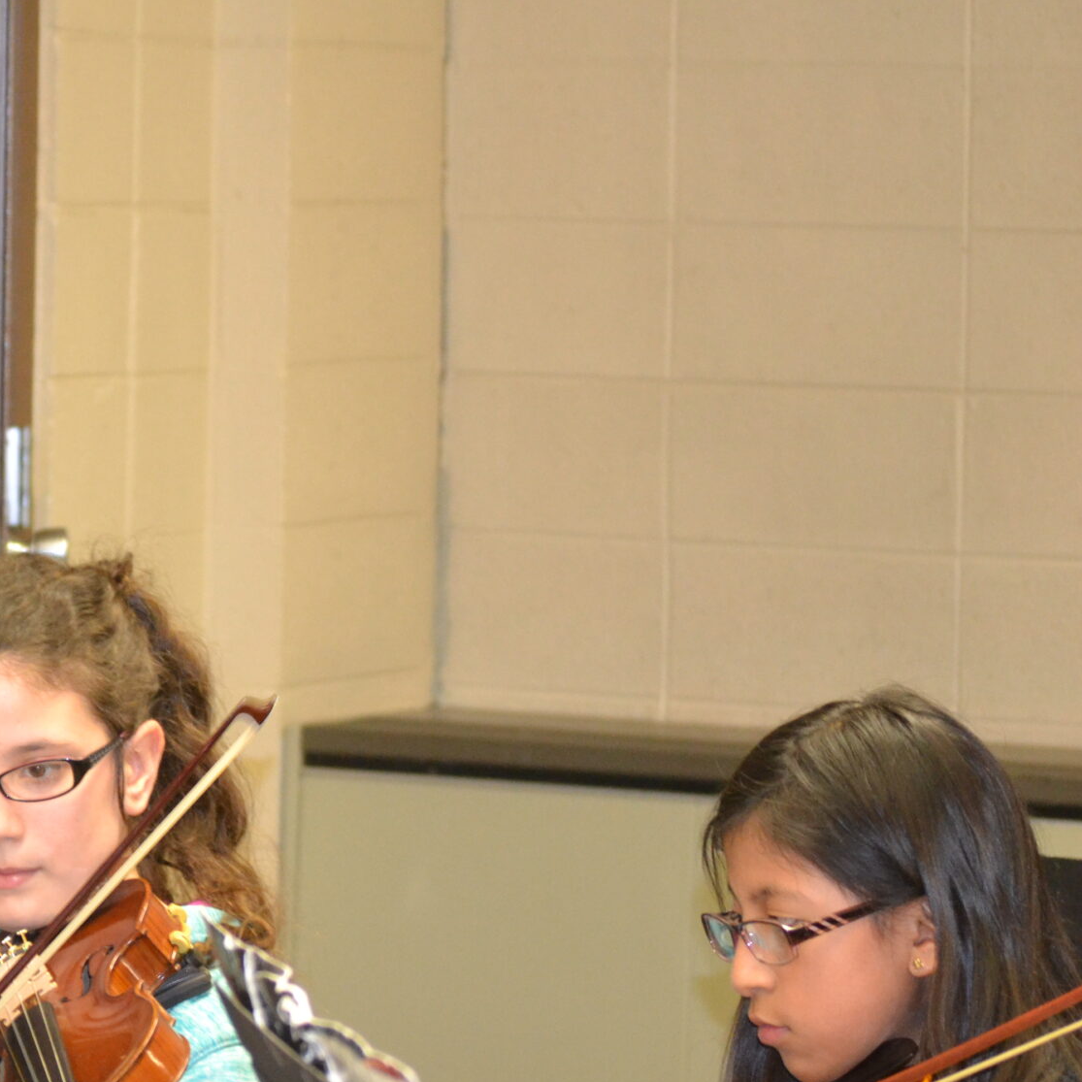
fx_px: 5693
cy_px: 540
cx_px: -19
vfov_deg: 10.9
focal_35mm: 161
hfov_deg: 10.8
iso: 1800
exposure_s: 1/60
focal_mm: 55
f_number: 4
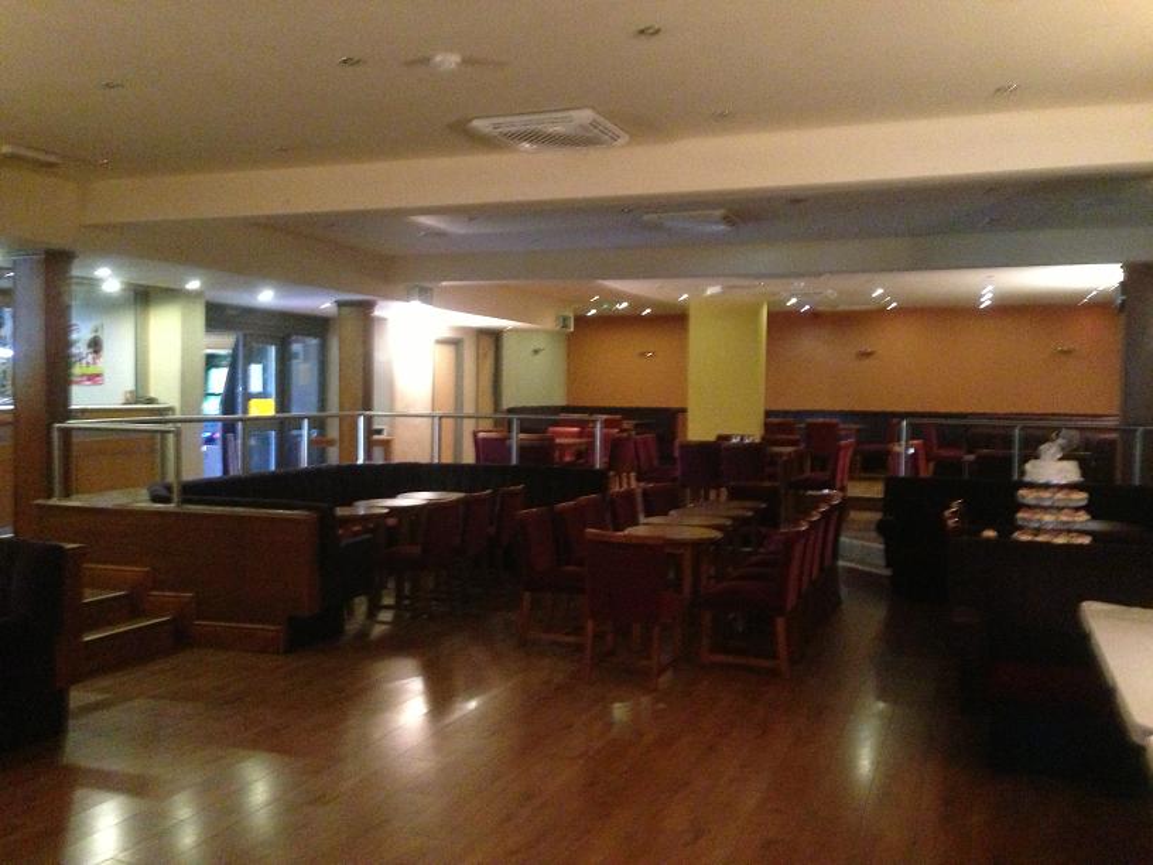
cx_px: 576
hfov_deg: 55.4
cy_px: 432
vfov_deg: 42.9
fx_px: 1099
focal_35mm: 33
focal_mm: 4.13
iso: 800
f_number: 2.4
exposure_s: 1/15
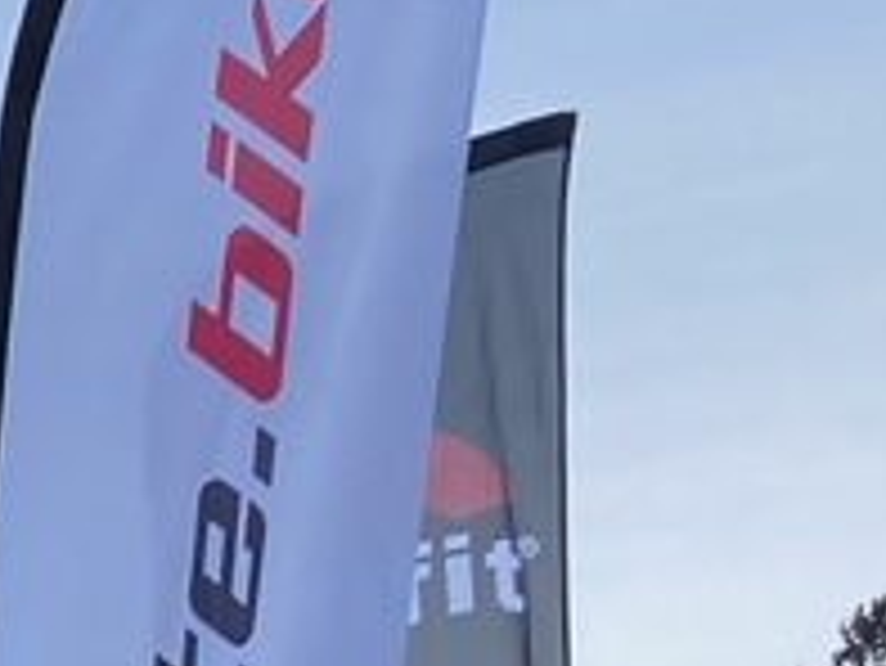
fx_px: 4661
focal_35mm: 182
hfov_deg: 9.0
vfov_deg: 7.2
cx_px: -1673
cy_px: 2034
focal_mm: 3.99
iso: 20
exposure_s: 1/540
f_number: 1.8
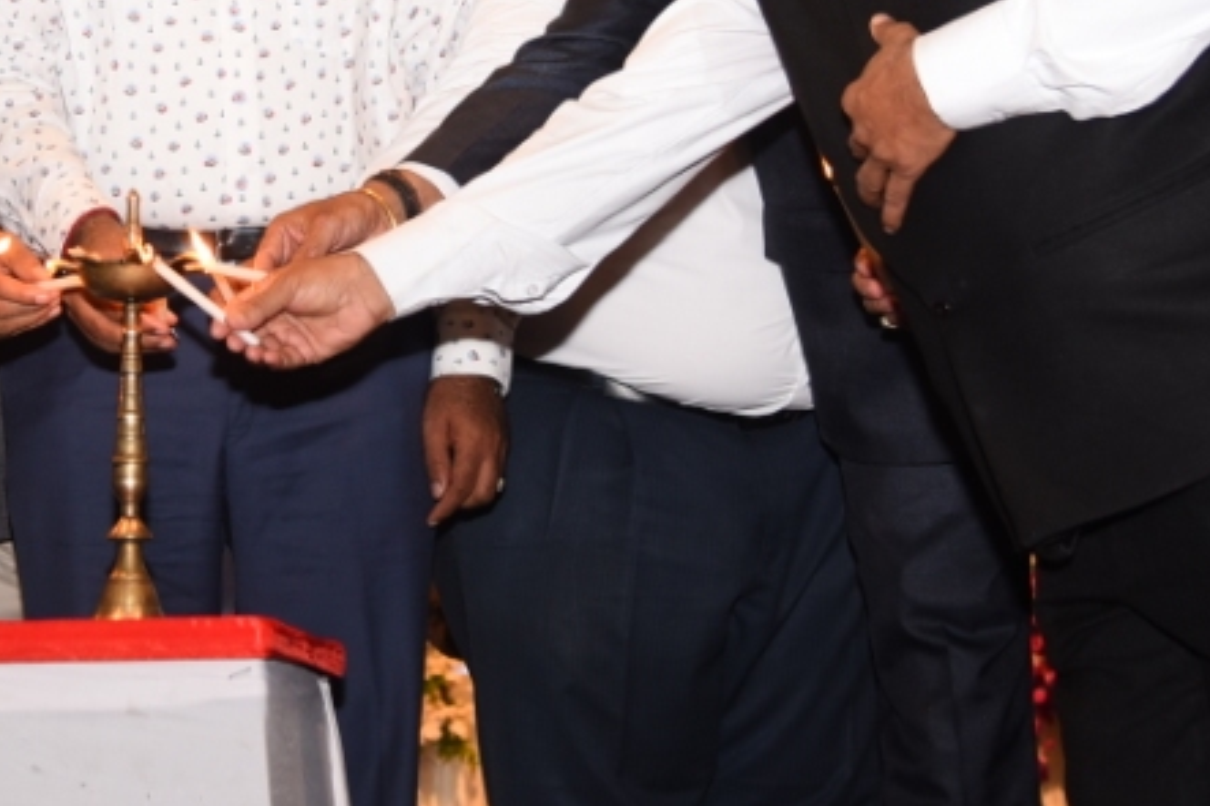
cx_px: 172
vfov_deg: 12.2
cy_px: 45
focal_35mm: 111
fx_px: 3729
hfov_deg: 18.2
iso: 1000
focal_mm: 48
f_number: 4
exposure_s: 1/80
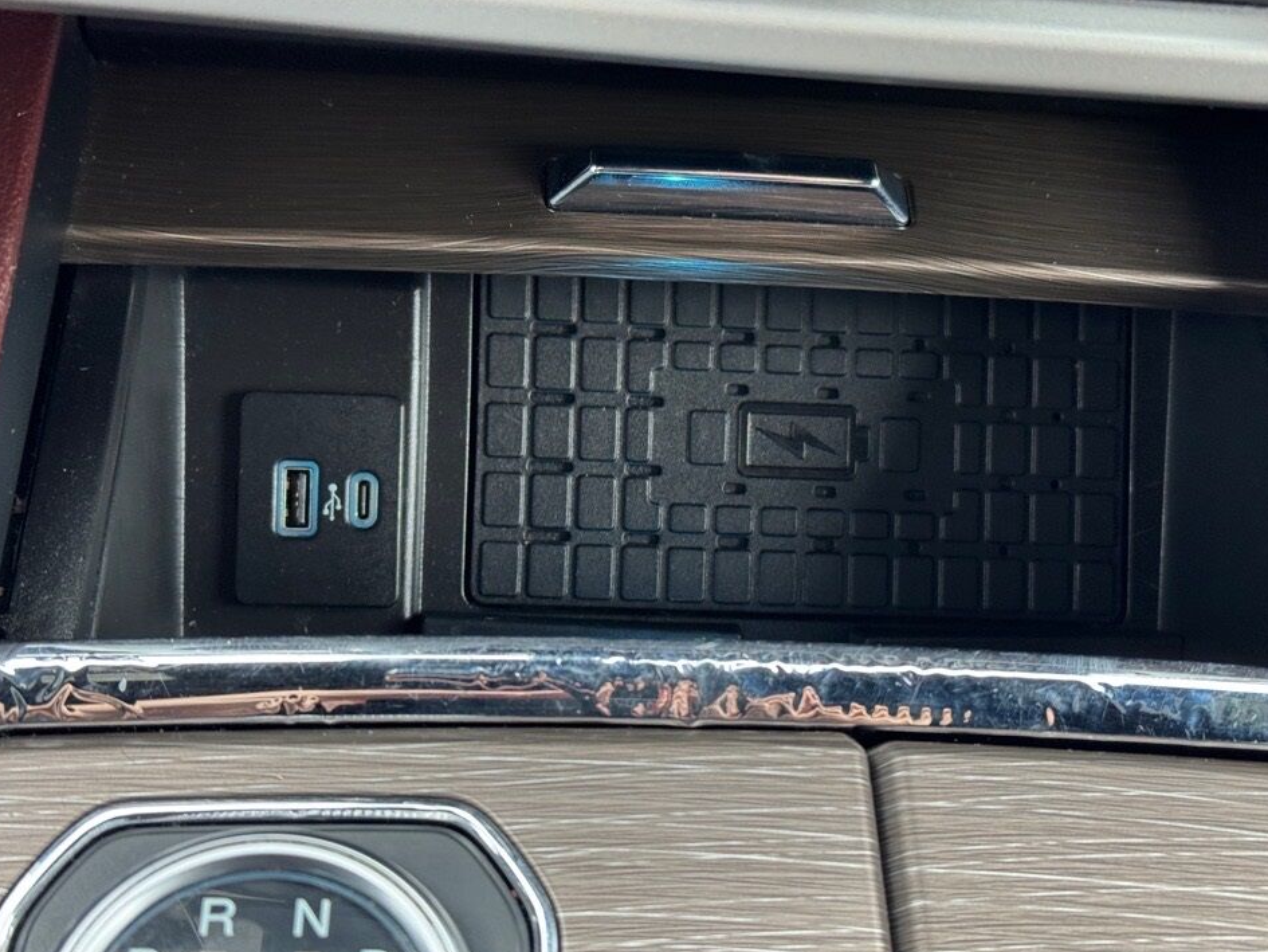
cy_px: 510
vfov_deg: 28.0
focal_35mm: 52
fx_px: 1905
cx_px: 652
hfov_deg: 36.8
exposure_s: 1/60
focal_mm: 6.76
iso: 160
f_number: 1.78
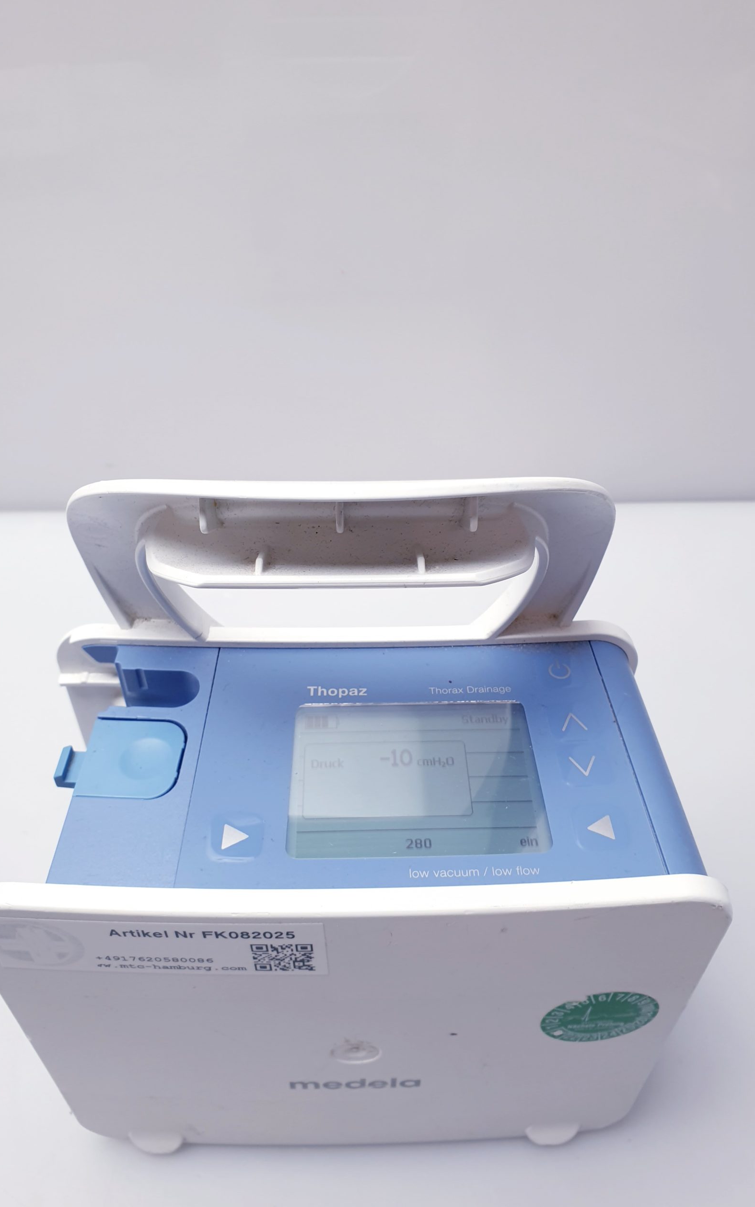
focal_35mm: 28
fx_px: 922
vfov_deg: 66.5
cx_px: 371
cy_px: 605
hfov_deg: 44.5
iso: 64
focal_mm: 4.3
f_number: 2.4
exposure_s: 1/50
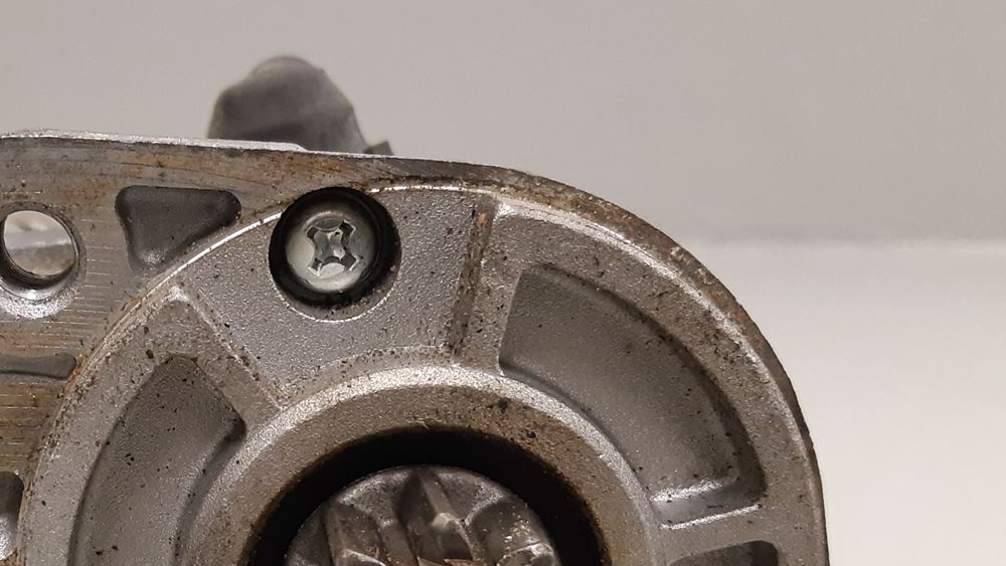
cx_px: 232
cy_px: 485
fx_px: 1547
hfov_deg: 35.1
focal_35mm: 58
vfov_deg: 20.4
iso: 250
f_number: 1.7
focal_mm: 3.93
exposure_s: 1/50
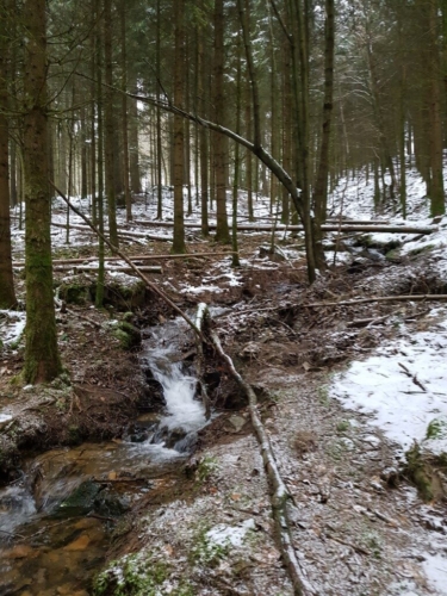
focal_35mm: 26
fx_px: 448
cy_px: 298
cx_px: 224
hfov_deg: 53.1
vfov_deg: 67.3
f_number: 1.7
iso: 200
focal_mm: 4.2
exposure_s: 1/19
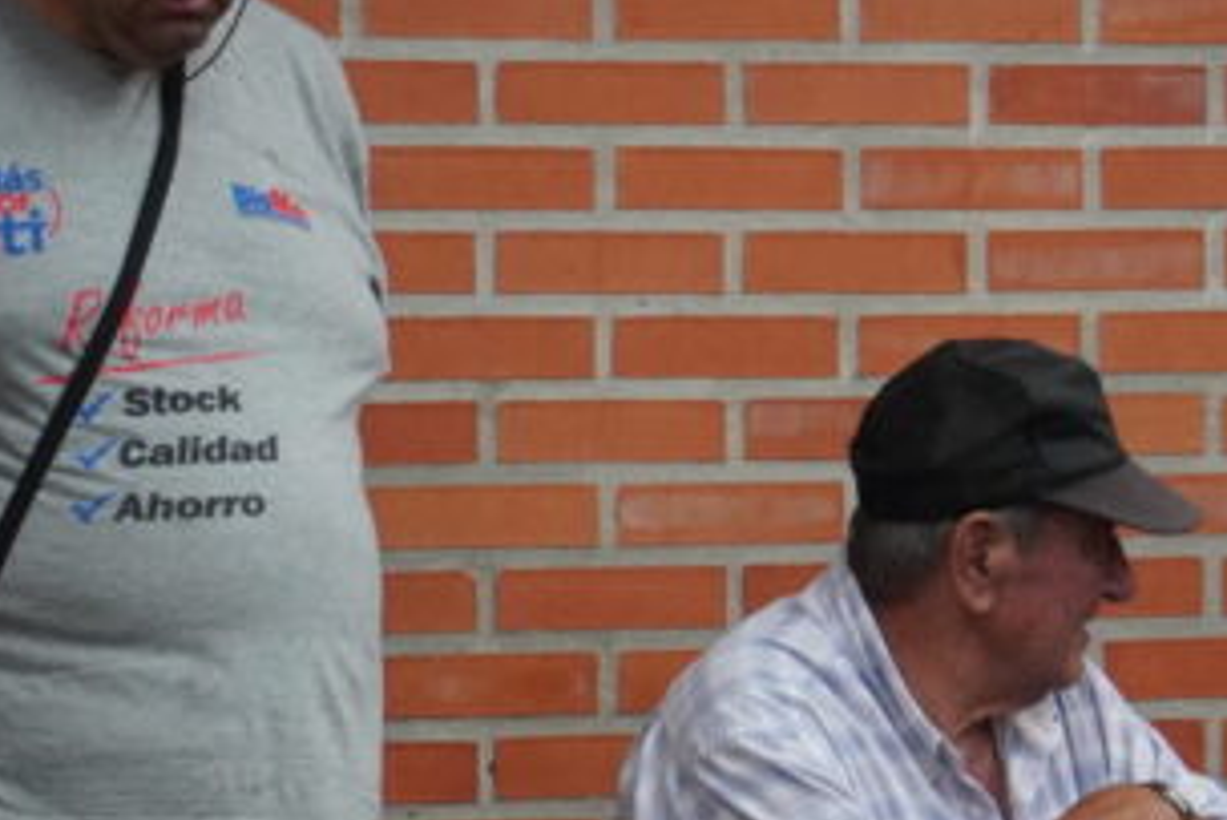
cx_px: 1118
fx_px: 21320
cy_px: 824
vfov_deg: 2.2
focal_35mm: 625
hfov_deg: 3.3
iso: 4000
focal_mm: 165
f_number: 6.3
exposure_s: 1/320
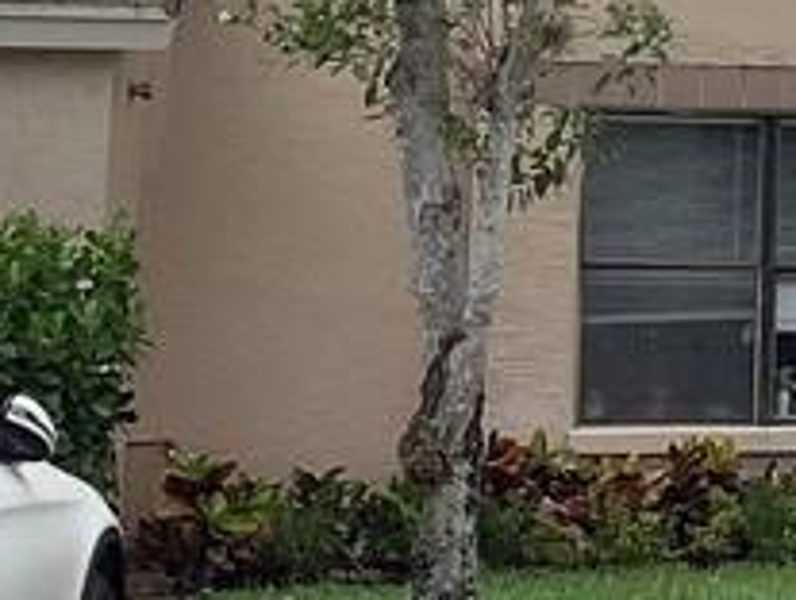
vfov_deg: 9.7
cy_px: -15
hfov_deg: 11.8
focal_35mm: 153
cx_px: 1488
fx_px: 3524
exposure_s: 1/754
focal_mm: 3.3
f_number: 2.4
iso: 25
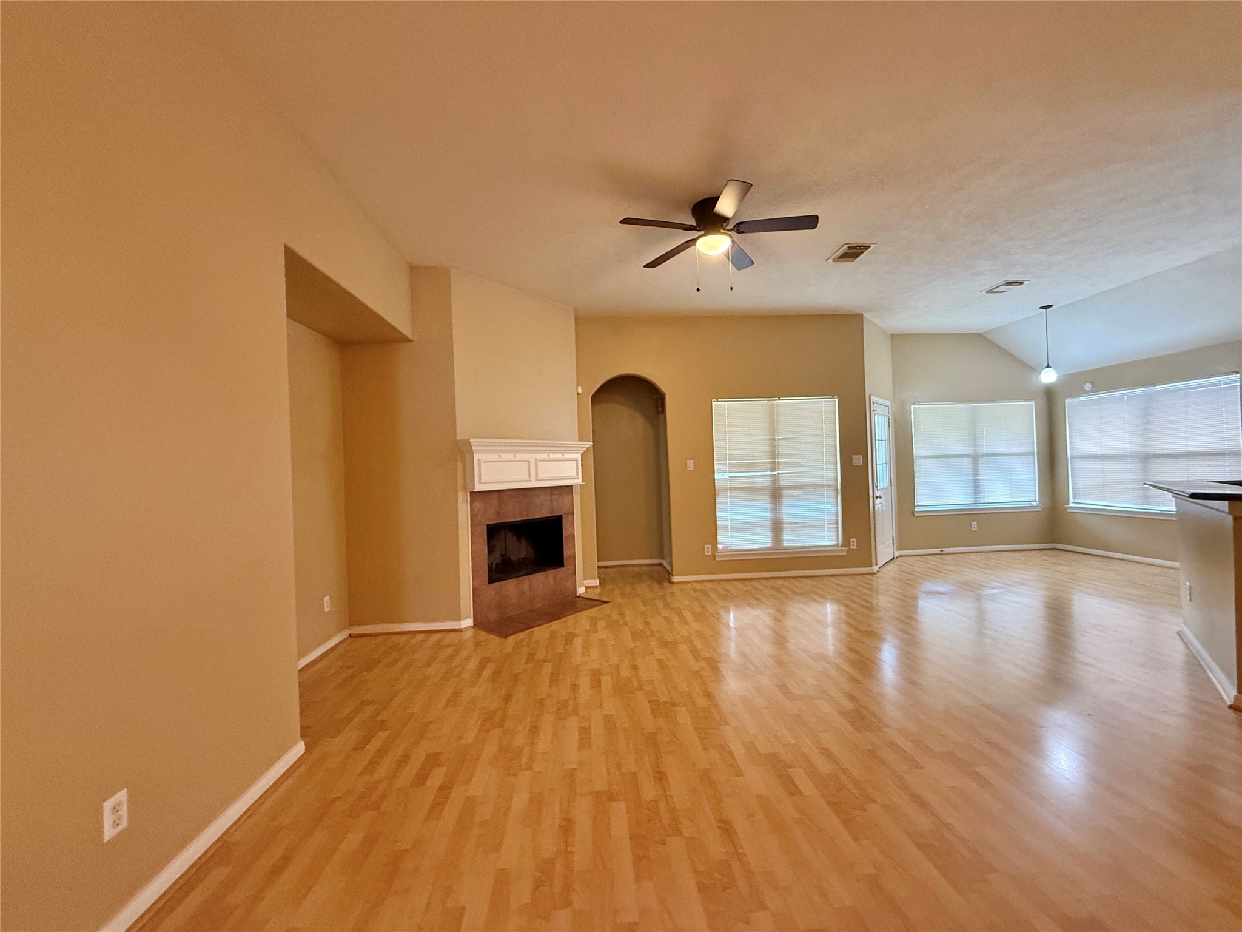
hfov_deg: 102.1
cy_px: 466
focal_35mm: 14
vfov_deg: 85.7
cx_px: 621
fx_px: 502
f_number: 2.2
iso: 500
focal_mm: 2.22
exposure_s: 1/60
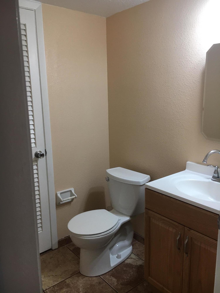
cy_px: 146
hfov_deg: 48.2
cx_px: 110
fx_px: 246
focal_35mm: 29
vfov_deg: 61.7
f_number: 2.2
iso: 40
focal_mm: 4.15
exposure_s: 1/30
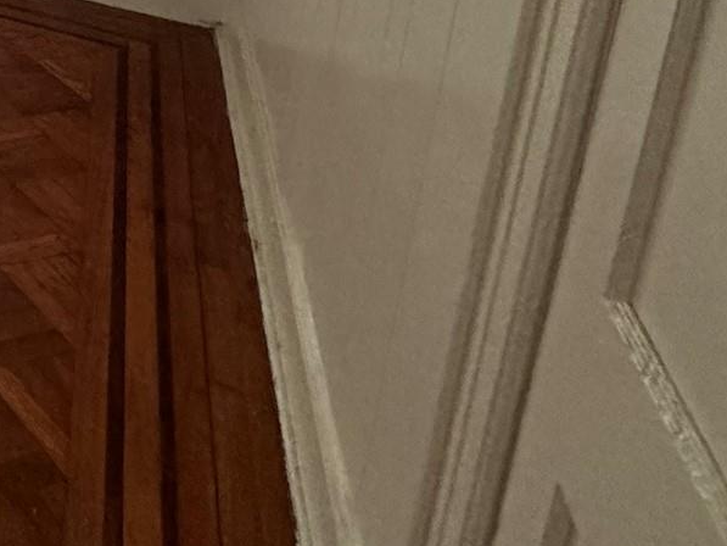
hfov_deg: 24.4
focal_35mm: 48
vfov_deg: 22.7
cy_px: -339
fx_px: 1008
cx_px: -492
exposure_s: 1/99
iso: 250
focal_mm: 2.22
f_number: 2.2
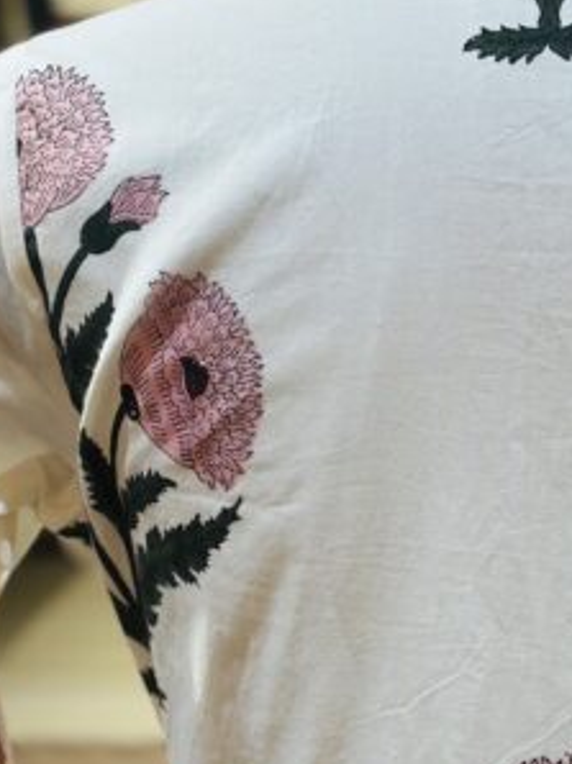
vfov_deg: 15.3
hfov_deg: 11.4
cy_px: 472
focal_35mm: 129
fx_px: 2846
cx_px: 510
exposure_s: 1/100
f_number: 1.78
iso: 100
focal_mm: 6.86
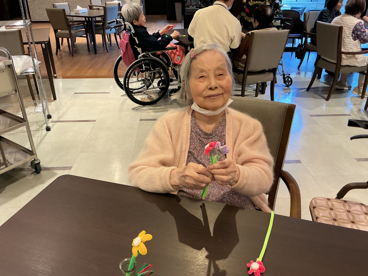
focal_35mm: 29
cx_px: 184
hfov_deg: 61.7
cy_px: 138
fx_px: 308
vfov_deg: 48.2
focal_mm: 3
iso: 160
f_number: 1.8
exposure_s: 1/60
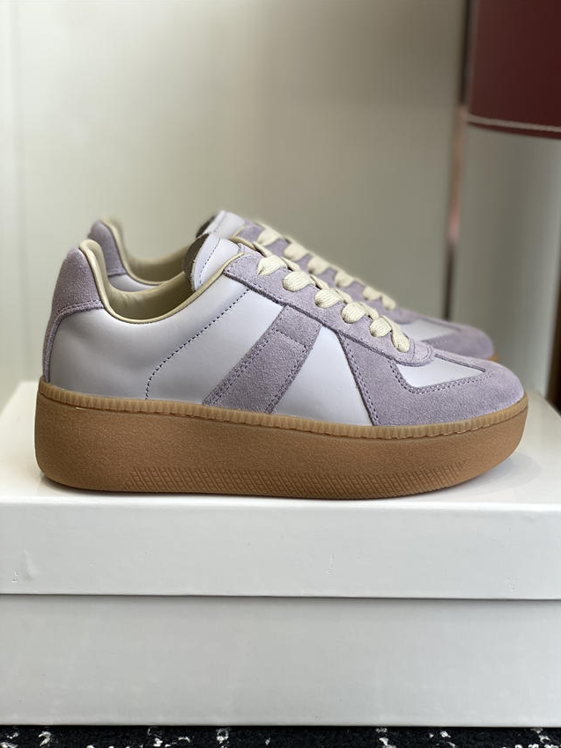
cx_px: 284
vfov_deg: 36.2
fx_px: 1146
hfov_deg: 27.5
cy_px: 379
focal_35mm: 53
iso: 20
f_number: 2
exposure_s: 1/122
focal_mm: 6
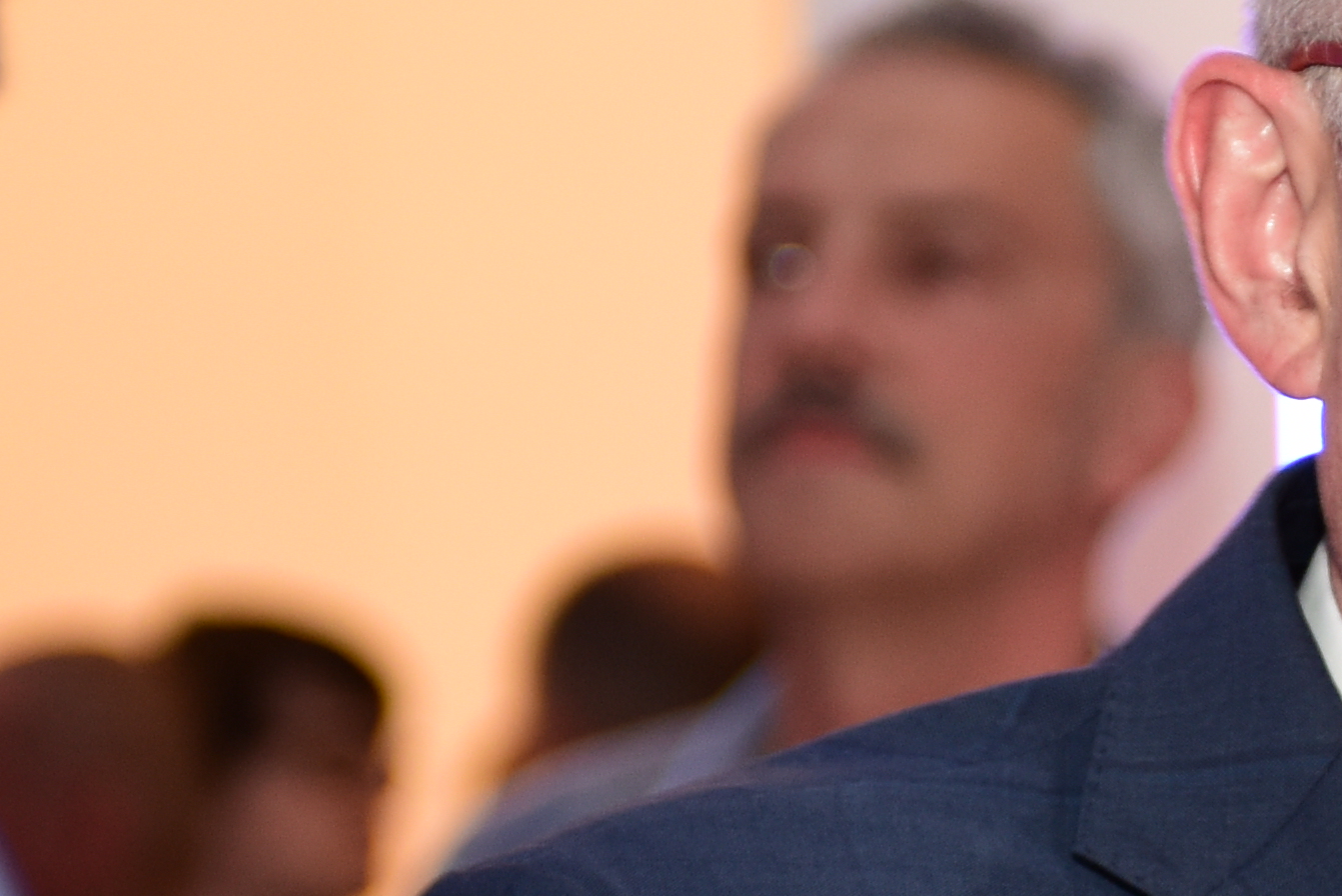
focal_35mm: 307
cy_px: 944
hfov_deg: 6.7
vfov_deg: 4.5
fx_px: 11446
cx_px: 1383
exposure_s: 1/60
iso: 500
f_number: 2.8
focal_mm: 56
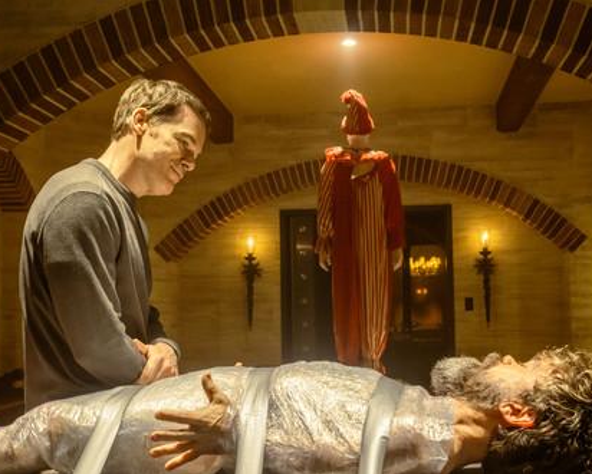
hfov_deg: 54.1
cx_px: 318
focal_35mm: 33
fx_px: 578
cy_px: 238
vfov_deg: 44.6
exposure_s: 1/160
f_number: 7.1
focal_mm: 29
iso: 1600
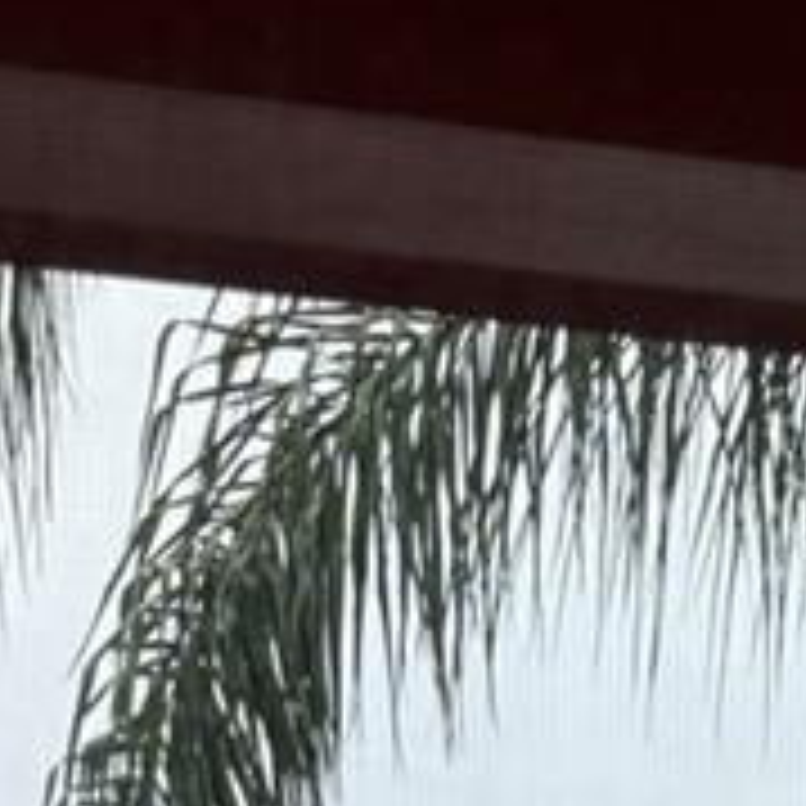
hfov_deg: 11.9
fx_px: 3741
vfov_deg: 9.2
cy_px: 2576
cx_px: 1085
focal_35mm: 142
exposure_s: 1/2041
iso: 80
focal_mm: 6.76
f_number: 1.78
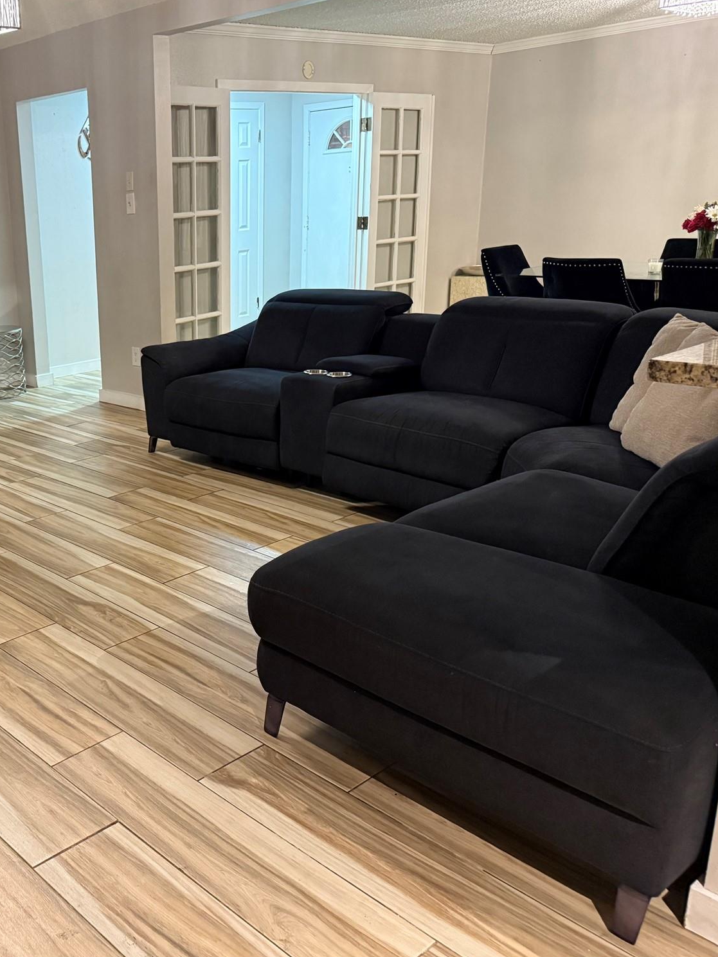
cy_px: 471
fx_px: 913
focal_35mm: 33
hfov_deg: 40.5
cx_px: 105
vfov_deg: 55.3
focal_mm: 6.76
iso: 800
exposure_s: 1/60
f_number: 1.78
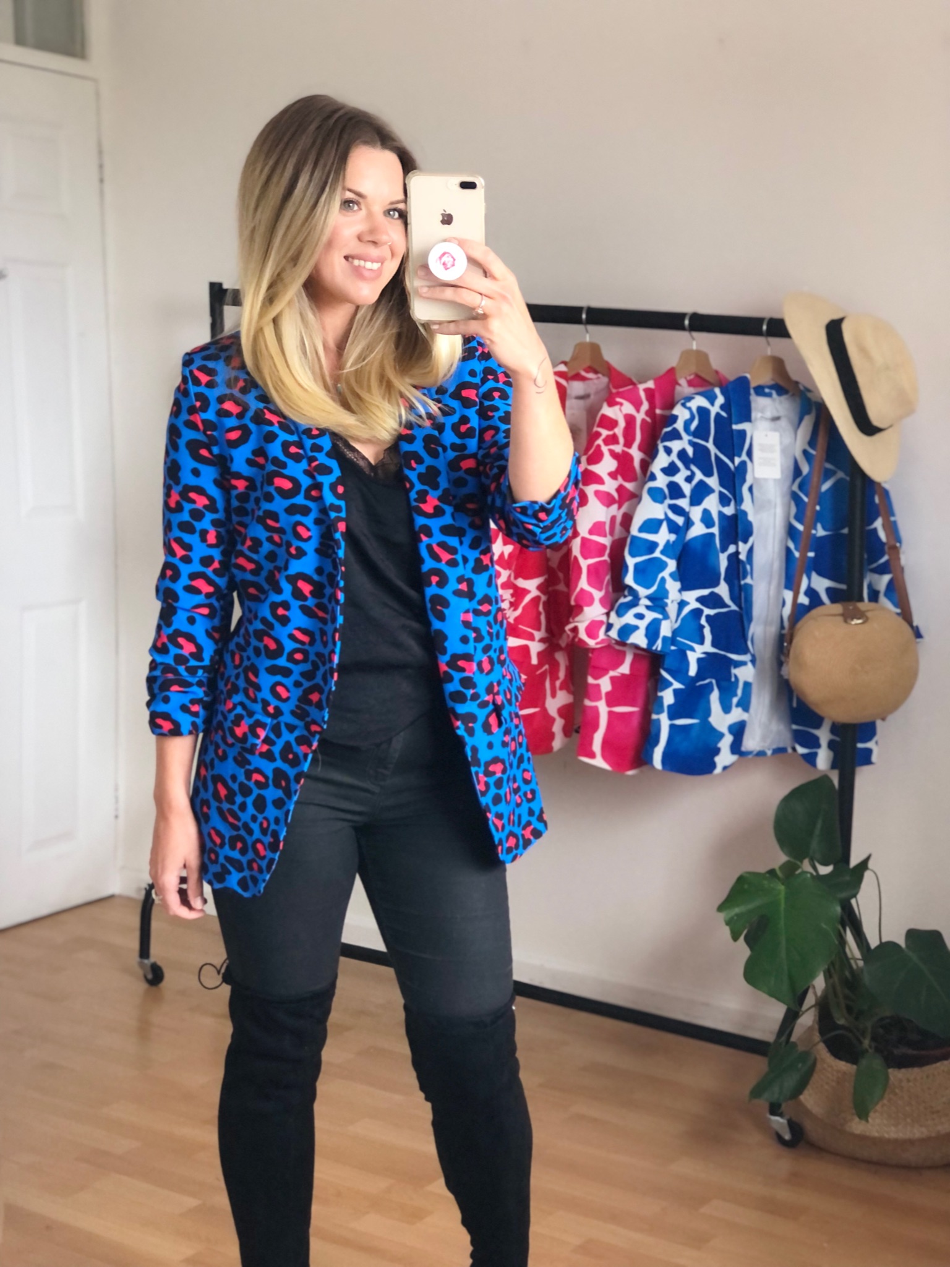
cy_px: 634
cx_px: 475
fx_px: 2086
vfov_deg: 33.8
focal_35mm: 57
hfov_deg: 25.7
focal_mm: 6.6
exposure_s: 1/30
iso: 64
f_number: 2.8
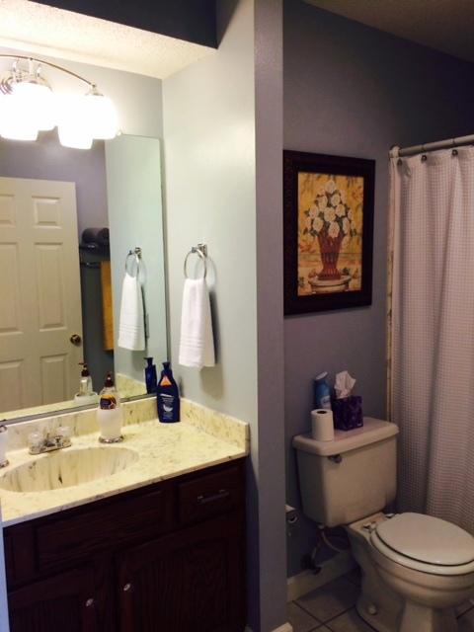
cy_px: 316
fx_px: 529
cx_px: 237
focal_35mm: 29
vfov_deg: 61.7
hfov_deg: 48.2
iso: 80
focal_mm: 4.15
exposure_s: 1/30
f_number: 2.2
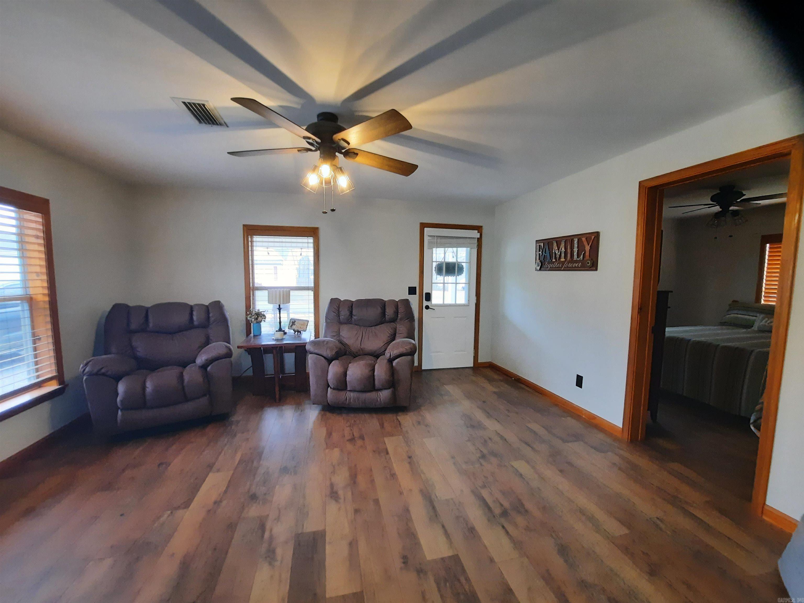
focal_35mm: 13
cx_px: 402
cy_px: 302
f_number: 2.2
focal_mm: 1.74
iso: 200
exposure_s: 1/30
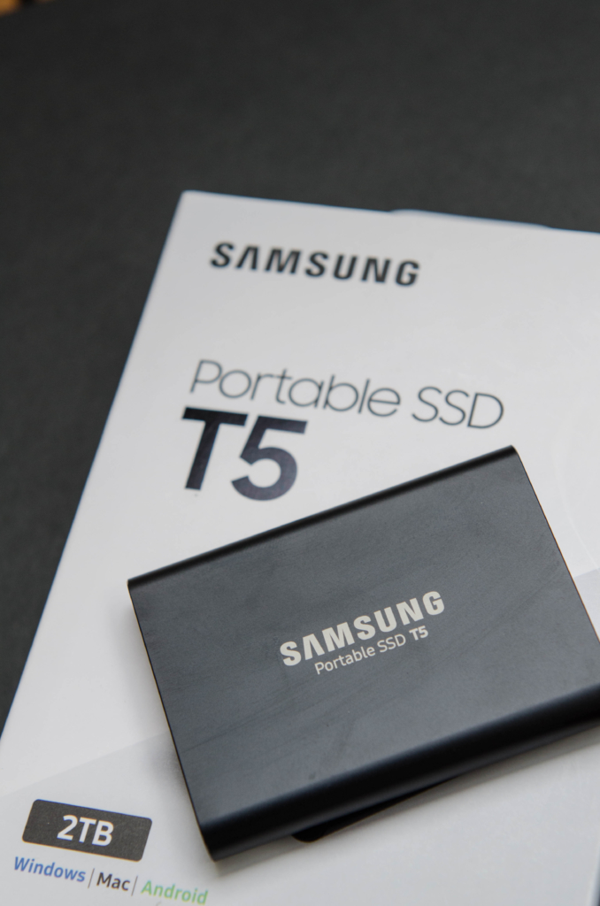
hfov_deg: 15.6
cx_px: 300
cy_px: 453
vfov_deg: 23.4
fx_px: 2185
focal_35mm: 87
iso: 400
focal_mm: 58
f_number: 5.6
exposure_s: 1/125
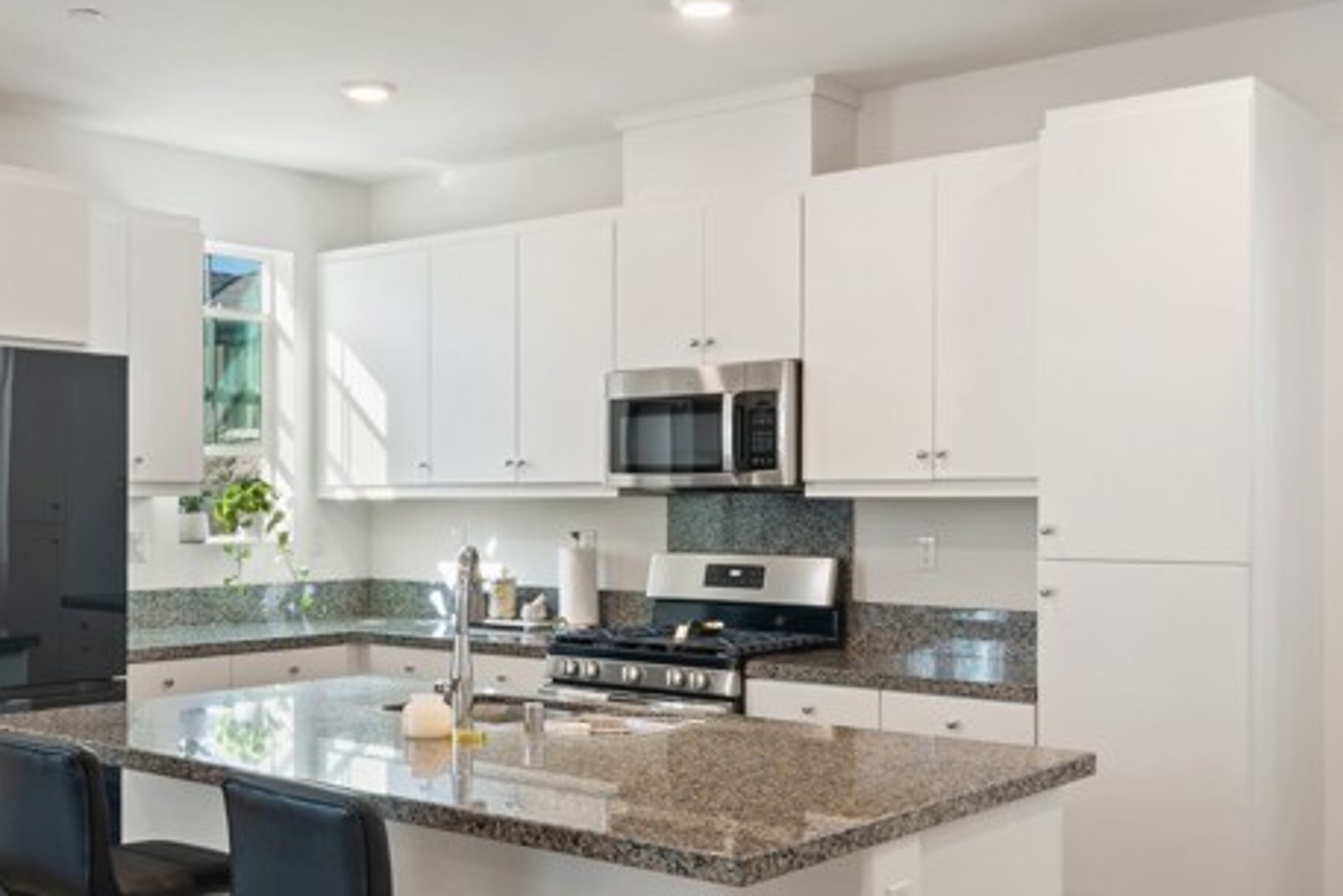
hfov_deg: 46.2
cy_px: 489
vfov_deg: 31.9
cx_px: 552
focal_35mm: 42
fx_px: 1567
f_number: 22
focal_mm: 30
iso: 40
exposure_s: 13
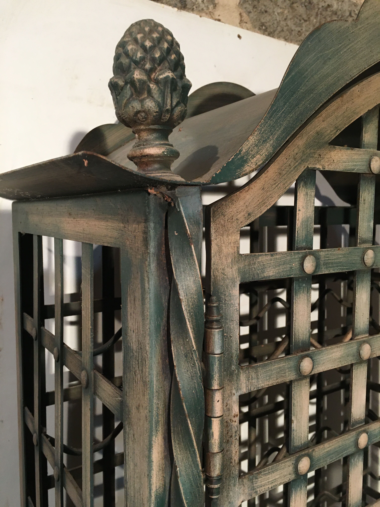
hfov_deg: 48.2
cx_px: 190
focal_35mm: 29
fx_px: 424
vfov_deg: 61.7
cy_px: 254
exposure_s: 1/33
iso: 160
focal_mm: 4.15
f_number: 2.2
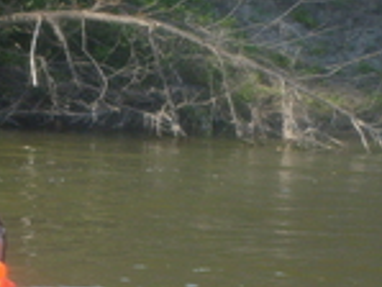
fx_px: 3534
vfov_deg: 4.6
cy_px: 354
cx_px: -59
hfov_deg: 6.2
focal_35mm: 320
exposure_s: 1/350
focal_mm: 17.4
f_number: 4.9
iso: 80
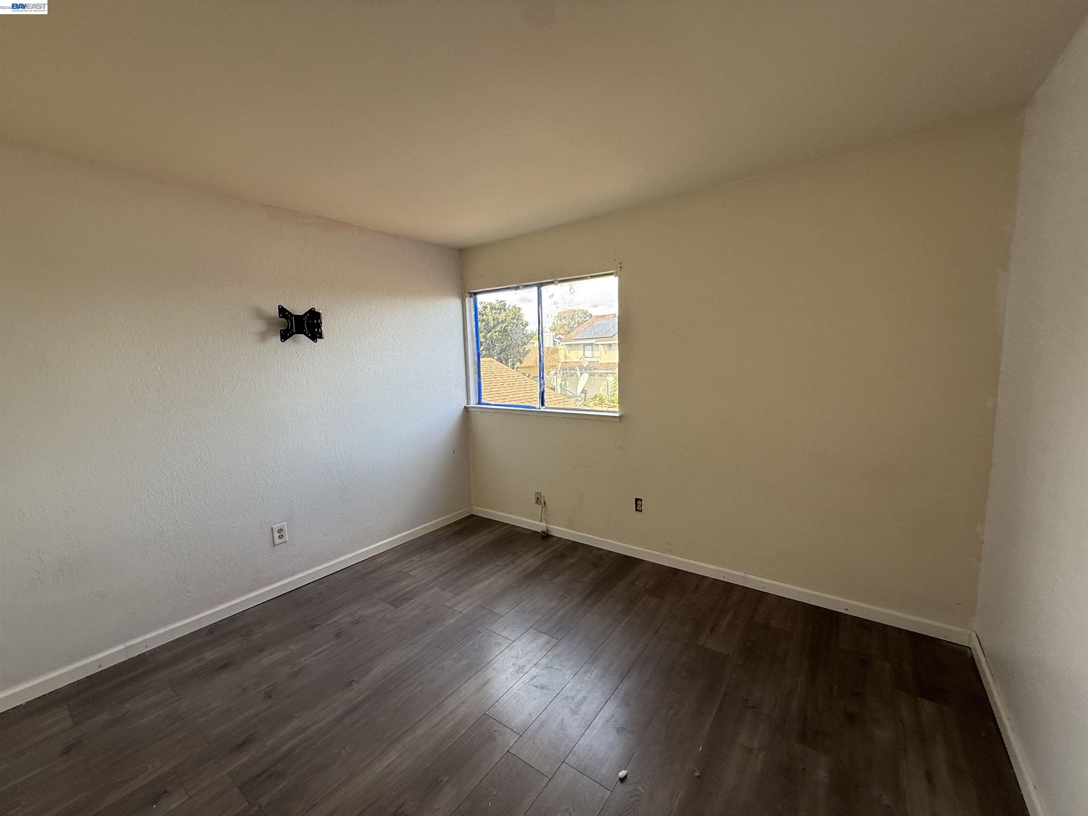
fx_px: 440
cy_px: 408
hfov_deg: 102.1
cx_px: 544
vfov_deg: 85.7
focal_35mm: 14
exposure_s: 1/148
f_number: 2.2
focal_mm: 2.22
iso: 50
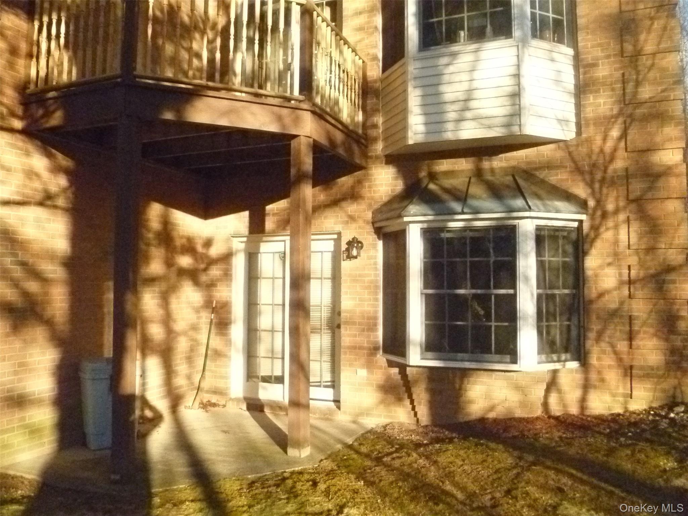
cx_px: 344
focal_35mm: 28
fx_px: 557
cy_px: 258
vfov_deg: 49.7
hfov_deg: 63.4
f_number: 10
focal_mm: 5
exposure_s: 1/400
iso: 1600
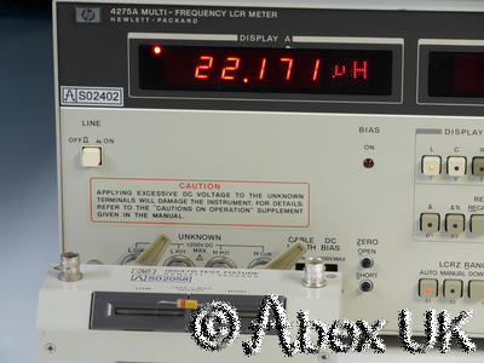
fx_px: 2461
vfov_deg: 8.4
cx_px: 242
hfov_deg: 11.2
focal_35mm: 176
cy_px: 182
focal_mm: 88
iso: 200
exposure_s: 1/3.2
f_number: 8
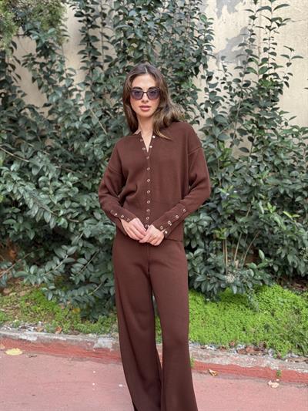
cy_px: 206
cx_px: 154
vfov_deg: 39.6
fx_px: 569
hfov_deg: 30.3
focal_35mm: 48
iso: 100
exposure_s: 1/153
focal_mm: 6.76
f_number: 1.78
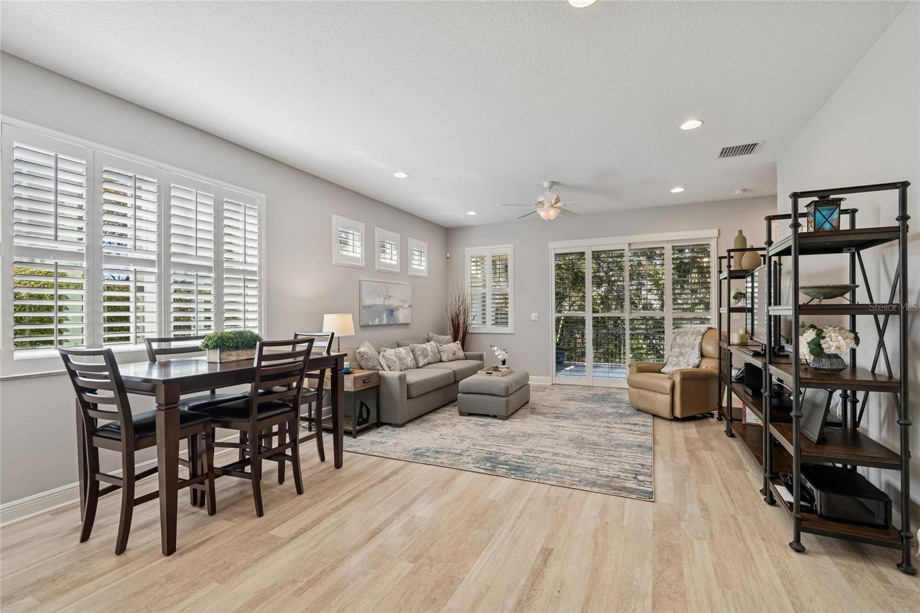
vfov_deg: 77.3
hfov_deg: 100.4
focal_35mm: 15
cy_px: 306
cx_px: 460
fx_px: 383
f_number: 7.1
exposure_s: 1/13
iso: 100
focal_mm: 10
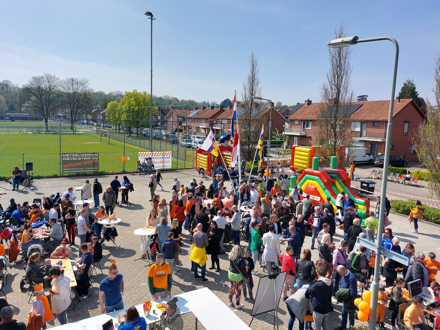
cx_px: 211
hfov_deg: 69.4
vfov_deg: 54.9
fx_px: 318
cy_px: 160
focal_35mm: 25
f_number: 1.8
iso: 25
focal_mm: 5.23
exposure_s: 1/1021
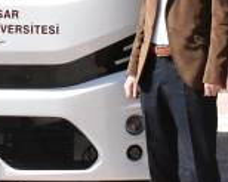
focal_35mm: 206
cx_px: -68
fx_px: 1389
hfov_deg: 9.2
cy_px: -98
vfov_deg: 7.4
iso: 1600
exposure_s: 1/6400
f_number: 6.3
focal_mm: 22
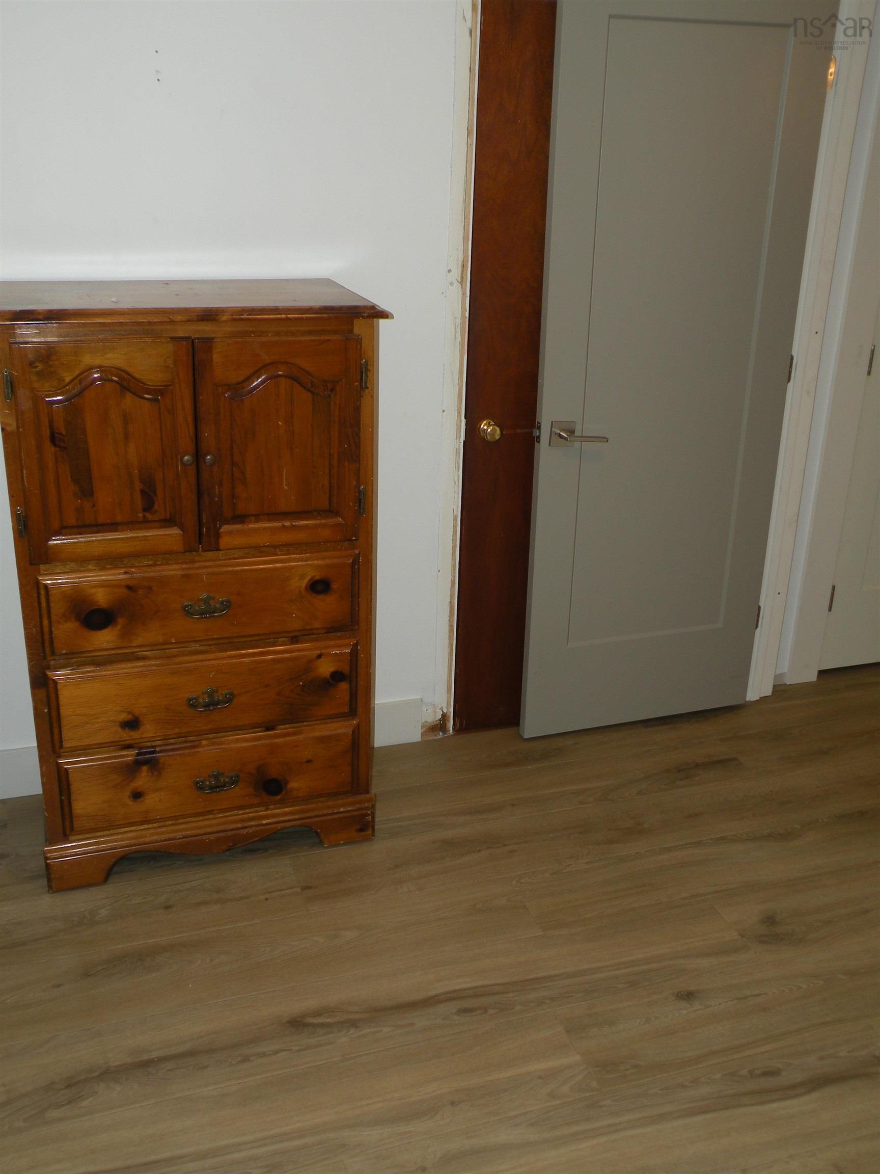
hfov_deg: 42.9
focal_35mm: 33
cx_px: 440
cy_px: 587
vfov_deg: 55.4
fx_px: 1119
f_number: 3.2
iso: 64
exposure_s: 1/30
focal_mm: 5.8
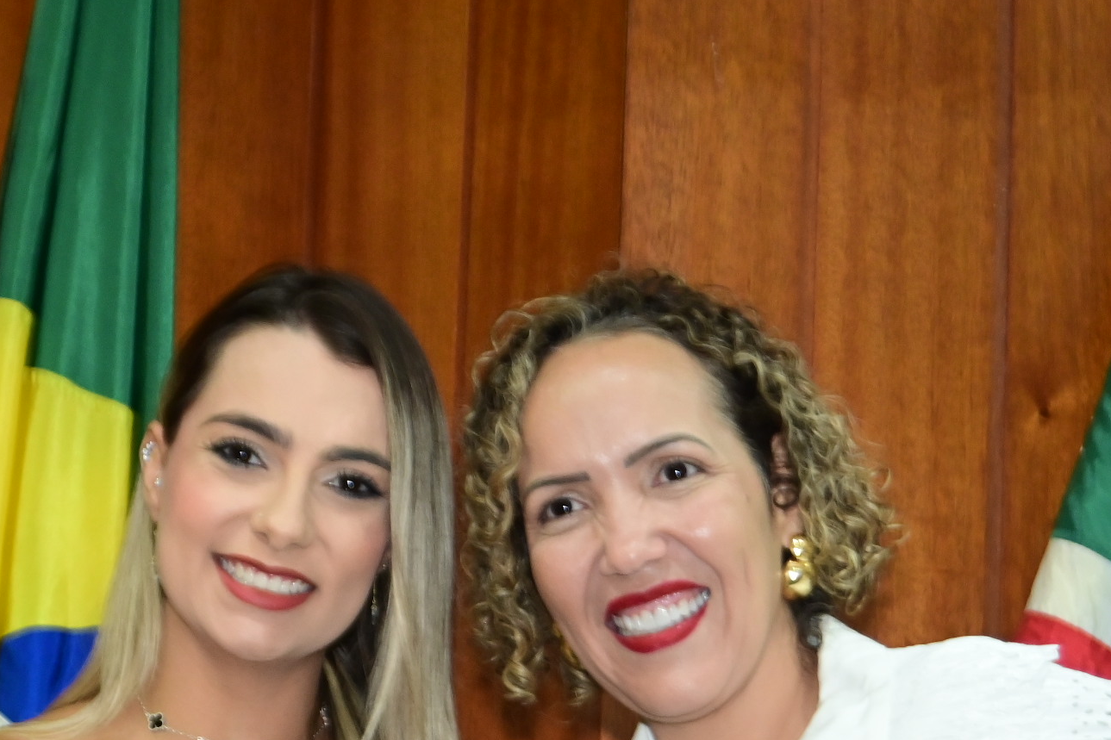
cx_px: 529
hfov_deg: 11.7
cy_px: 838
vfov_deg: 7.7
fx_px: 5430
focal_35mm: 176
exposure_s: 1/125
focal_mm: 75
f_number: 5.6
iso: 2000
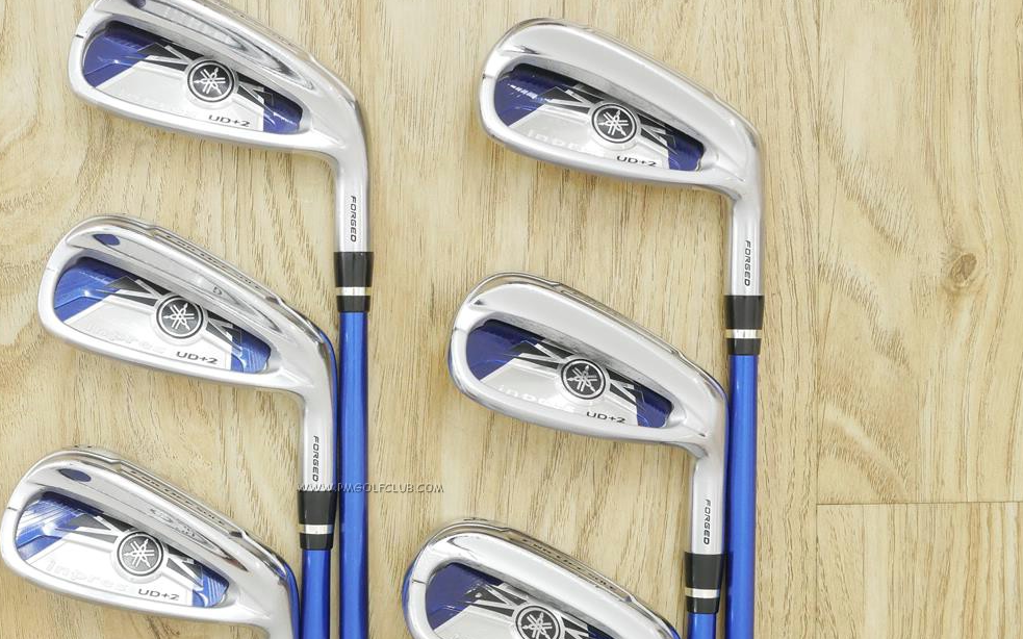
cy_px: 393
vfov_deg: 18.8
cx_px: 370
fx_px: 1923
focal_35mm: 69
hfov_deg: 29.6
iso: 1600
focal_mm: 25
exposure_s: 1/40
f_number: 4.5
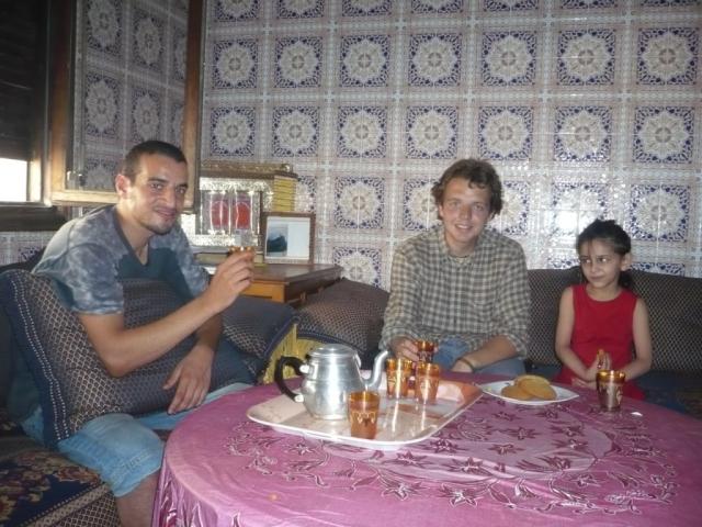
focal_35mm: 35
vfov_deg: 40.7
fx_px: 710
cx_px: 351
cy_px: 264
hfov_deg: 52.6
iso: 250
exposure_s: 1/30
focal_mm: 5.8
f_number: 2.8
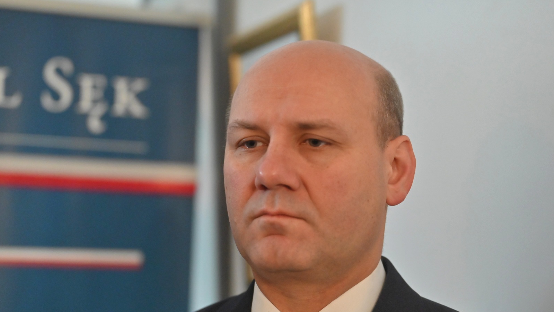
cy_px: 181
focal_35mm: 87
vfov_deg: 13.9
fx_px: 1278
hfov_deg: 24.5
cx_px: 278
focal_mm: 82
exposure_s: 1/400
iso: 4000
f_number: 2.8
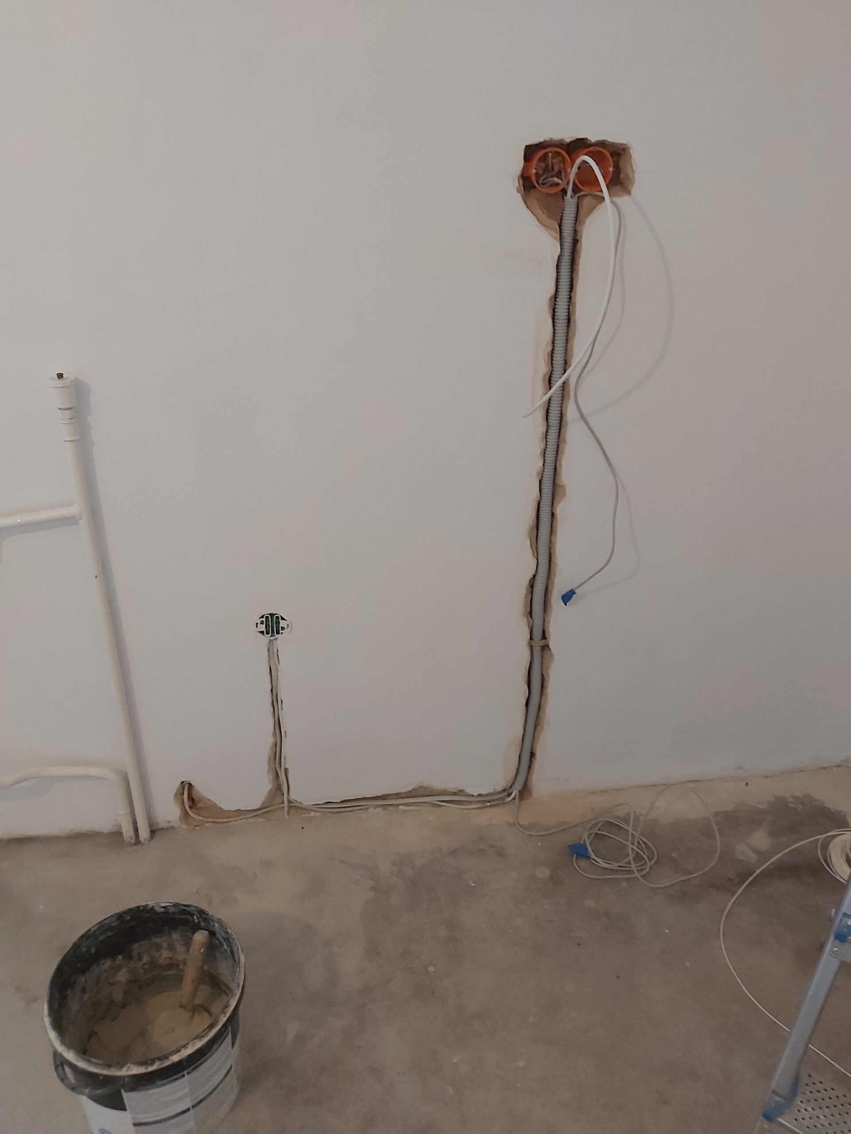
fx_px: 852
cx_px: 426
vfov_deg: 67.3
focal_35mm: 26
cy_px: 567
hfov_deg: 53.1
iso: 320
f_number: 1.7
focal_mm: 3.92
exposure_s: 1/50
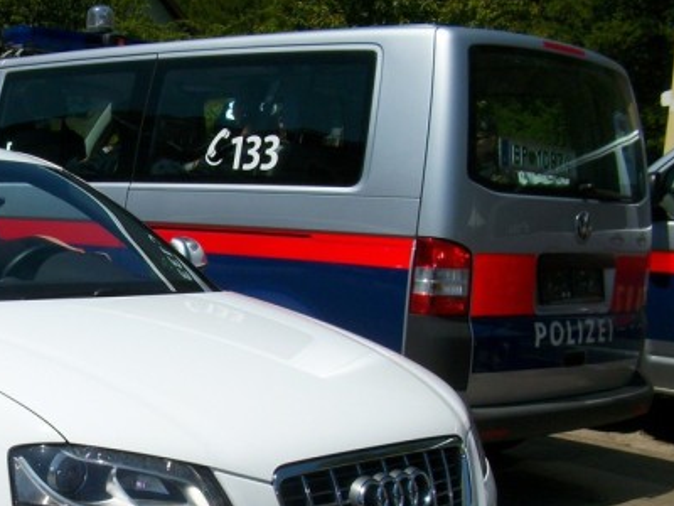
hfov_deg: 27.3
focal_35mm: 68
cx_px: 32
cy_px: 474
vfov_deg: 21.1
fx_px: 1324
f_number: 5.5
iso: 80
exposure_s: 1/723
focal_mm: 5.7
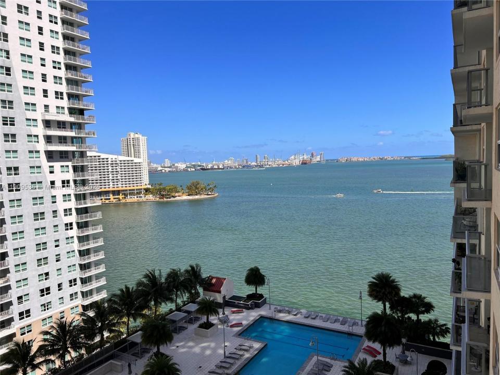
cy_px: 188
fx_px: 376
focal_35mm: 26
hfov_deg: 67.3
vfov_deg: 53.1
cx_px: 250
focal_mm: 5.7
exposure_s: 1/5587
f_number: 1.5
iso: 50
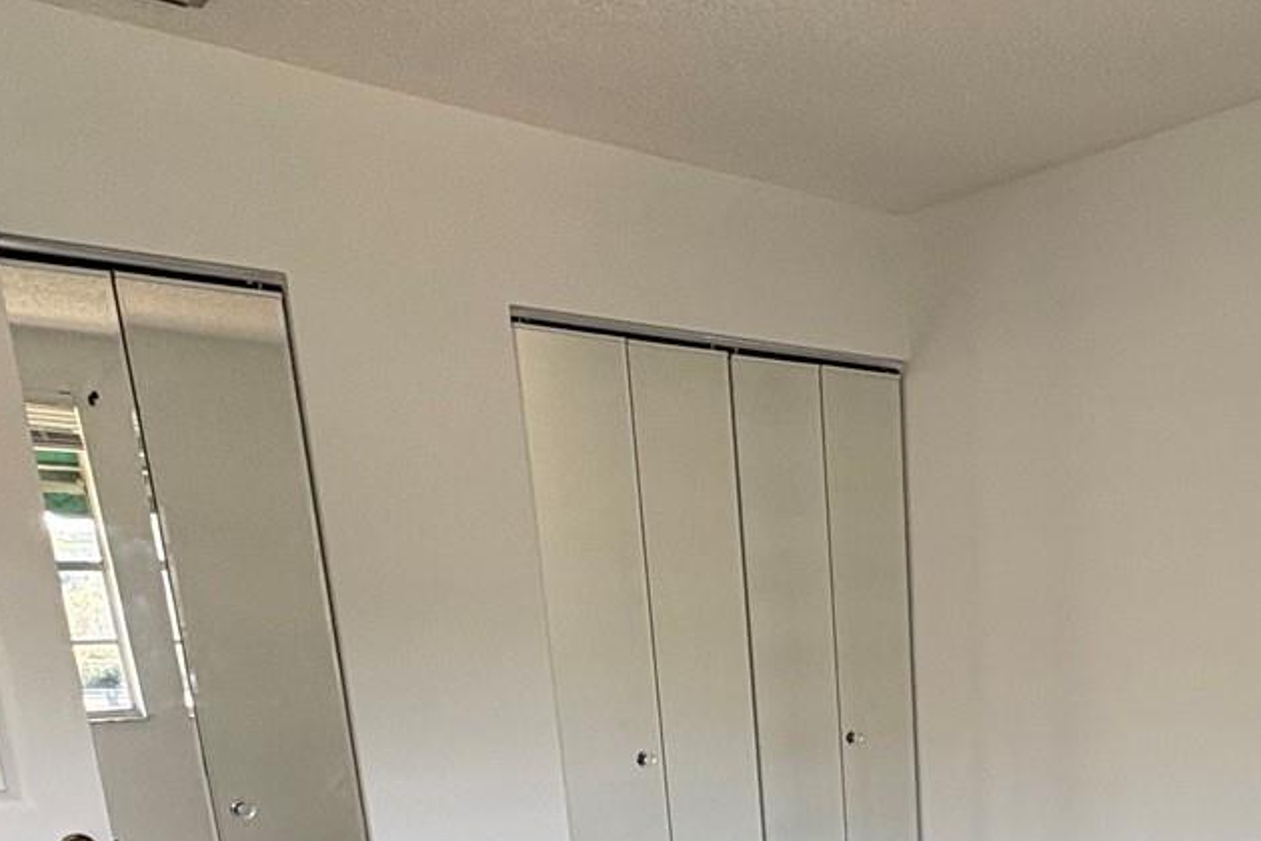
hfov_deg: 48.6
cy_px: 941
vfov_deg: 31.6
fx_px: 1296
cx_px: 1031
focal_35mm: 37
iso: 125
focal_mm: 2.22
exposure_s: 1/99
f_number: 2.2
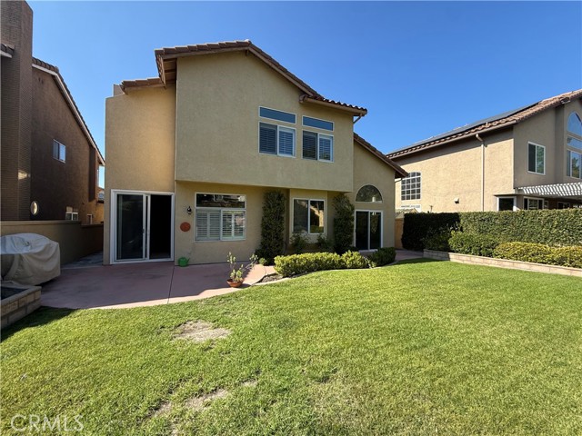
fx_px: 235
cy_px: 218
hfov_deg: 102.1
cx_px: 291
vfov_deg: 85.7
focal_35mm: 14
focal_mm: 2.22
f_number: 2.2
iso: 50
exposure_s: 1/809
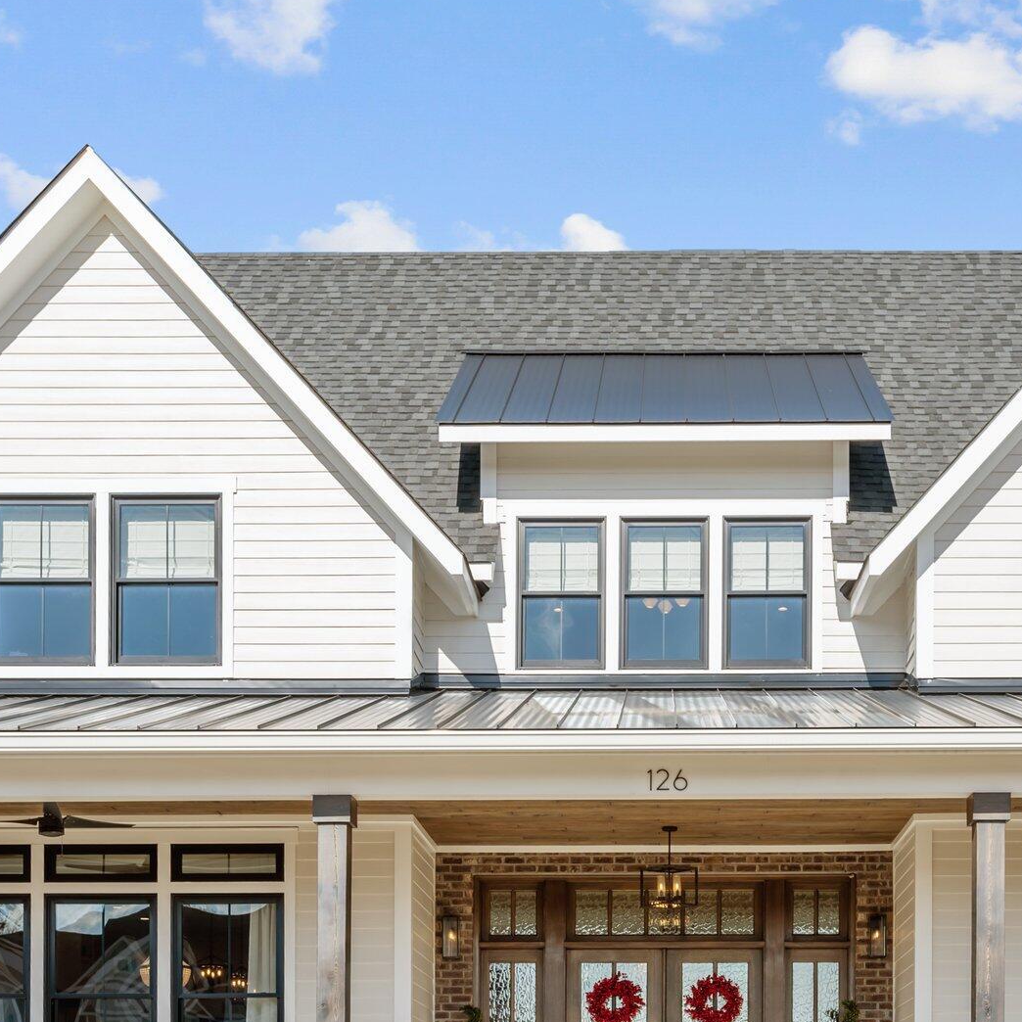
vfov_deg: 33.9
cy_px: 623
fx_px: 1670
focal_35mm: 50
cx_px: 661
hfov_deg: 33.8
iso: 40
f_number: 7.1
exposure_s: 1/250
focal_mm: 30
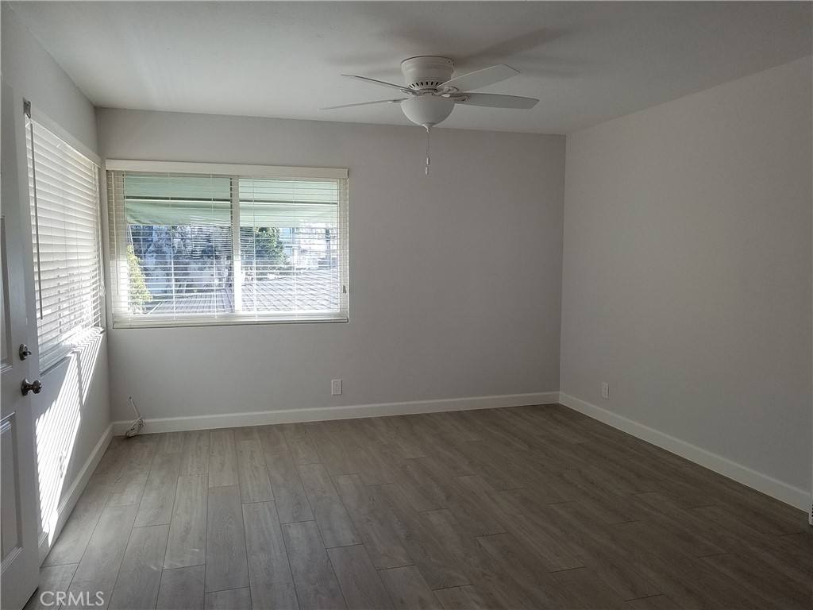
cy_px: 305
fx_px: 611
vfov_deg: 53.1
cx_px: 406
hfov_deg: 67.3
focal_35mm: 26
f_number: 1.7
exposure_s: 1/231
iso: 50
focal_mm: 4.2
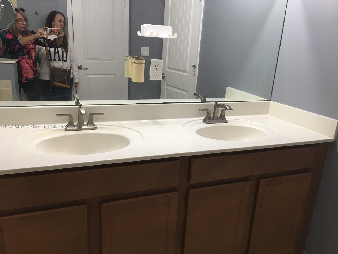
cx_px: 169
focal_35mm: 29
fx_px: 283
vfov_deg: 48.2
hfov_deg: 61.7
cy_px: 127
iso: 32
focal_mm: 4.15
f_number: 2.2
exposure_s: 1/30
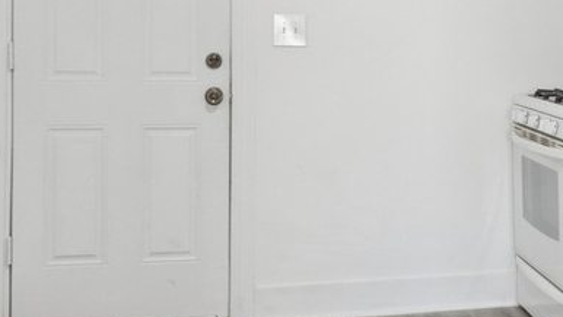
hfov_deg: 30.8
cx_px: 476
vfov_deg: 18.0
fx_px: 985
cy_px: 51
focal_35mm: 66
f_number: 11
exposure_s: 1/1.67
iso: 200
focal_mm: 10
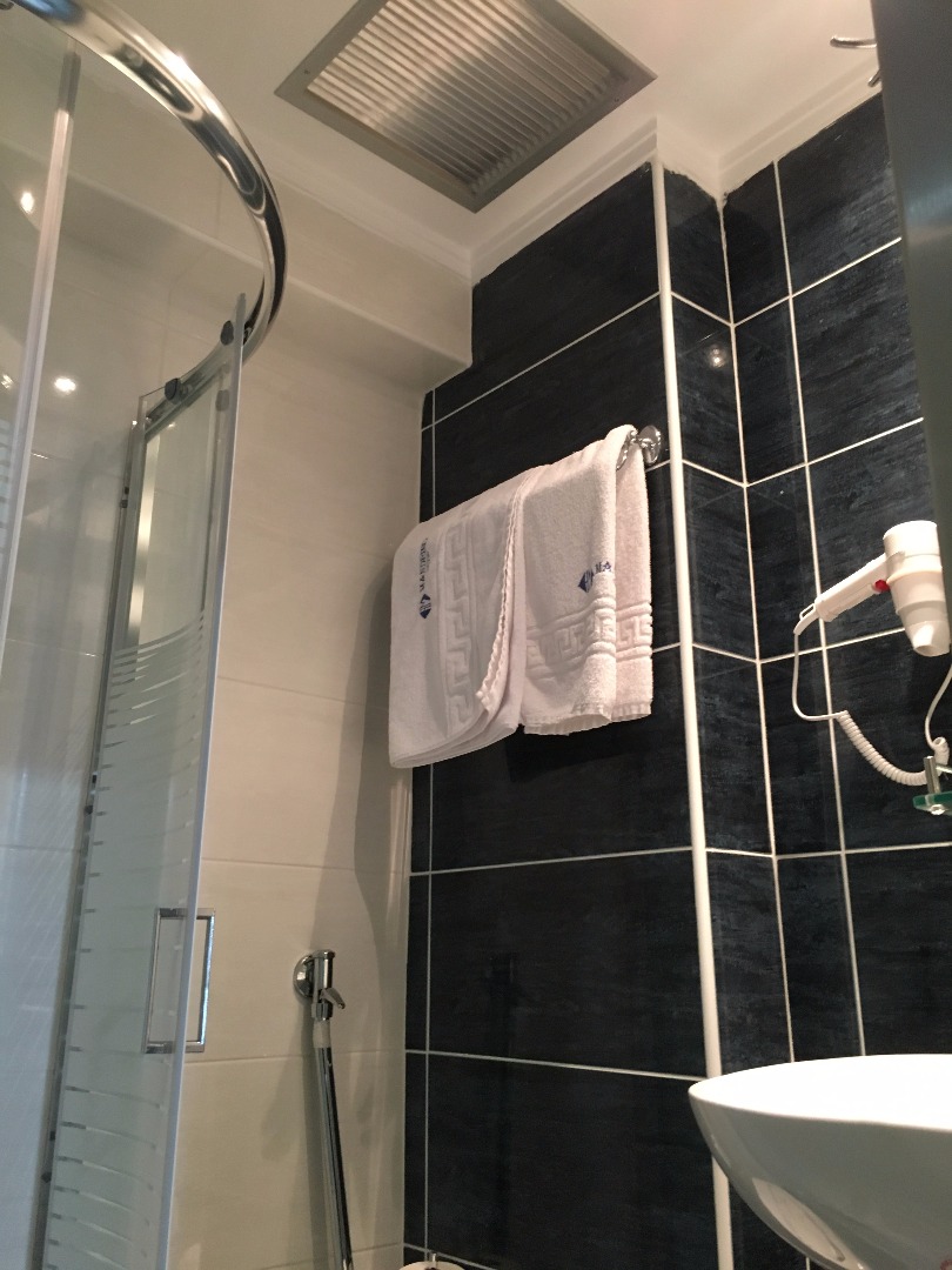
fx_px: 1063
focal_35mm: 29
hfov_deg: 48.2
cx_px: 476
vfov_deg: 61.7
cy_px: 635
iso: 200
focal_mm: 4.15
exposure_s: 1/20
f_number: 2.2
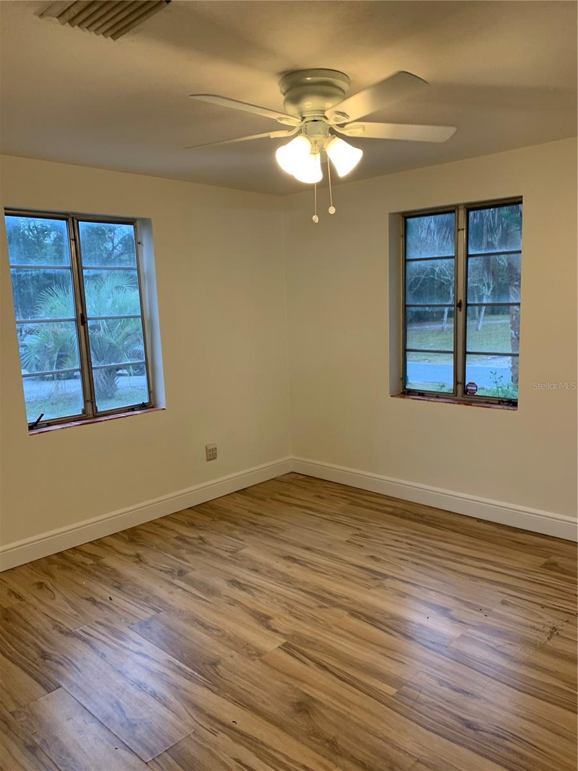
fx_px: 579
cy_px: 386
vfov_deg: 67.3
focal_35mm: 26
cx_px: 289
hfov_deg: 53.1
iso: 64
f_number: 1.8
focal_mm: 4.25
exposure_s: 1/60
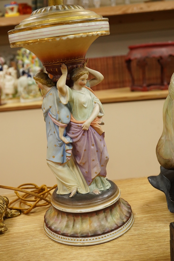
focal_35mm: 45
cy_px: 130
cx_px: 87
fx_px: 326
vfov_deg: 43.6
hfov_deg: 29.9
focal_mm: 30
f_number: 9
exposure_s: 1/160
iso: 2500
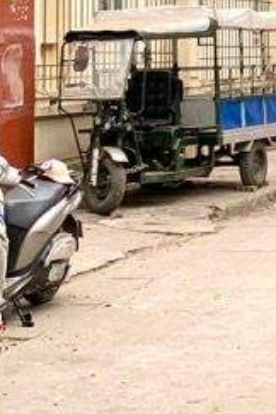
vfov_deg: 17.6
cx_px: 339
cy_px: 9
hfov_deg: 11.7
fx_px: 1311
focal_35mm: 114
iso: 25
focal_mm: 4.25
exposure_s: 1/1043
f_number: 1.8
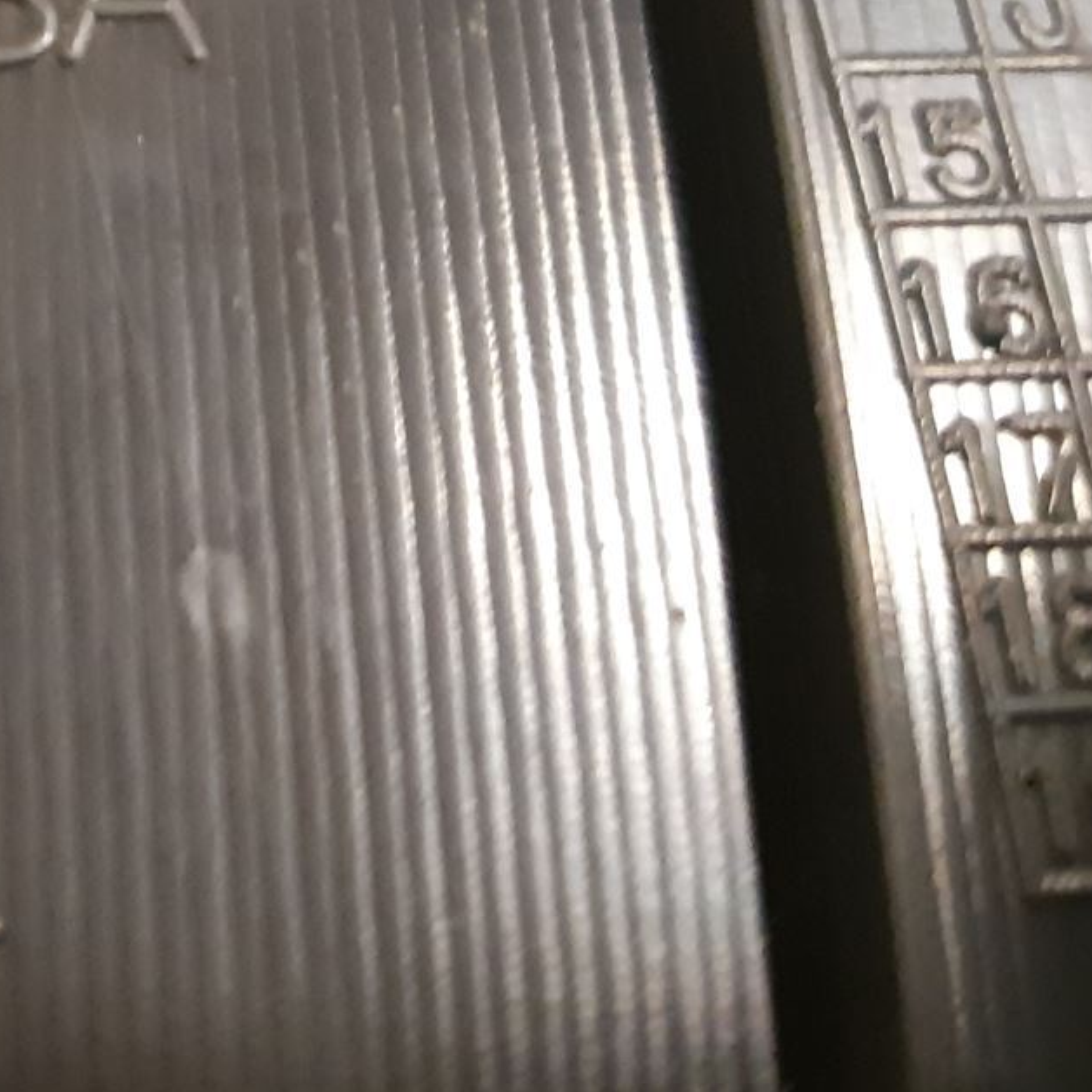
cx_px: -551
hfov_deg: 19.9
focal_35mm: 75
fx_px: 2677
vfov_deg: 21.7
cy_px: -141
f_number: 1.7
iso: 500
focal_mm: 3.93
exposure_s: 1/25
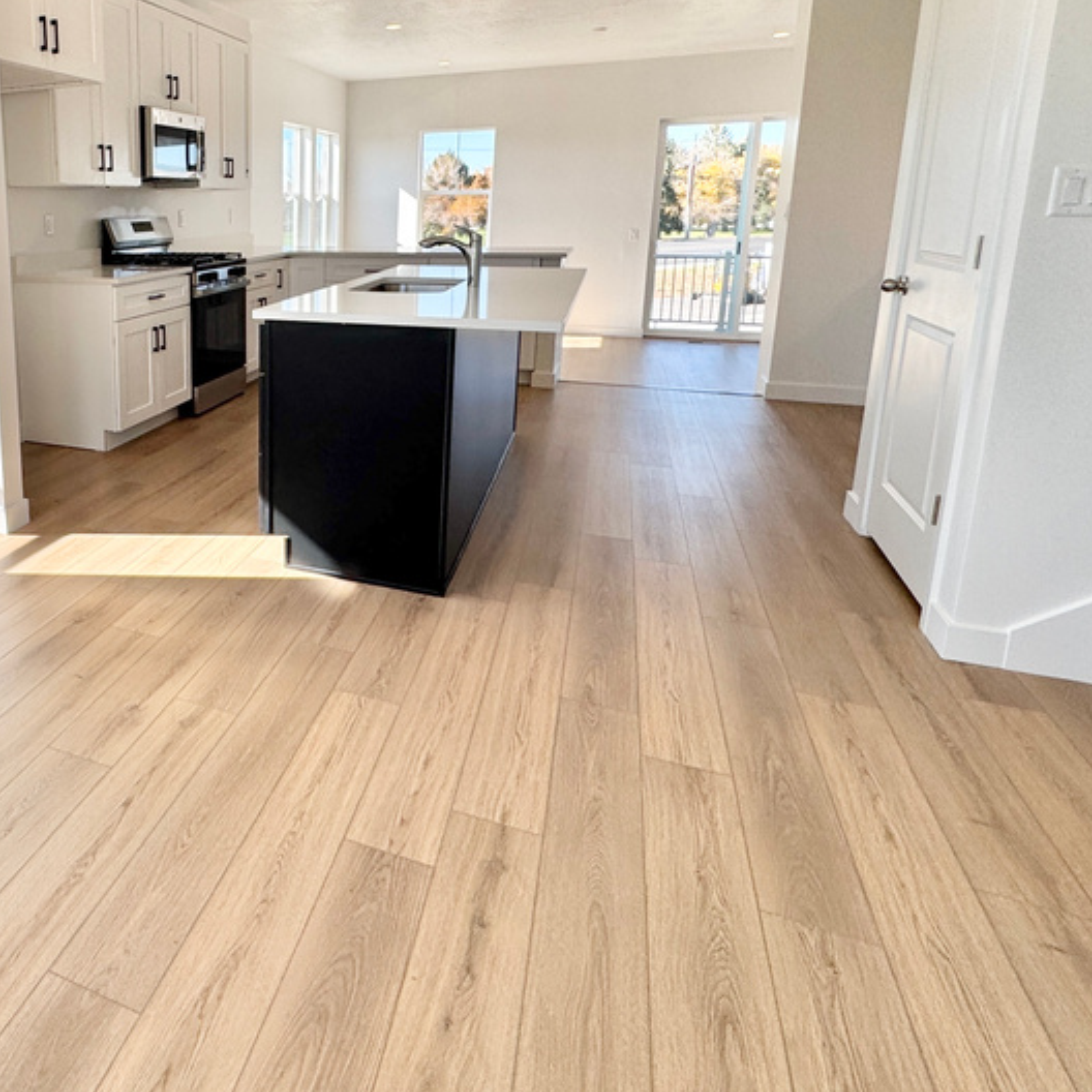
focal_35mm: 24
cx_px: 190
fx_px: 857
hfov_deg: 59.0
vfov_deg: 63.6
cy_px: 376
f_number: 2.2
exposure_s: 1/453
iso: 40
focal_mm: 2.22
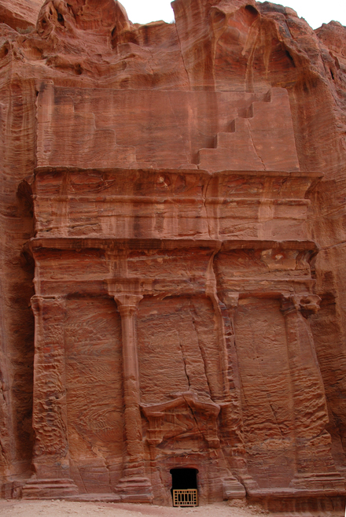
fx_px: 517
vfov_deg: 53.1
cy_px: 258
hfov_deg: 37.0
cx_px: 173
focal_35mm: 36
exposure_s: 1/125
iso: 200
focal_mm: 24
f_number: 9
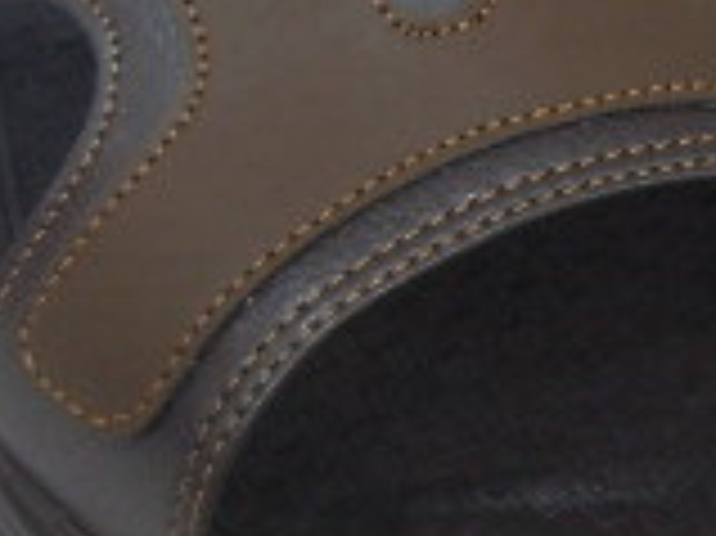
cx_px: 1040
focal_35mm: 157
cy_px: 90
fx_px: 3245
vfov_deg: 9.4
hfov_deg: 12.1
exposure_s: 1/8
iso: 63
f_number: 3.5
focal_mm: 6.6
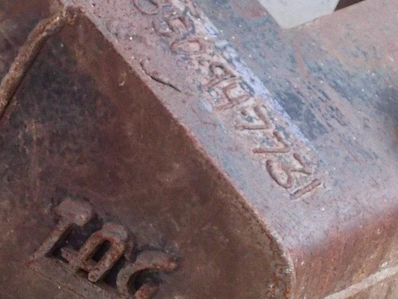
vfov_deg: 7.0
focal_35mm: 211
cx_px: 192
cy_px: 142
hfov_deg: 9.4
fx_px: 2427
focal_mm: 13.5
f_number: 5.8
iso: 200
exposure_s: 1/25
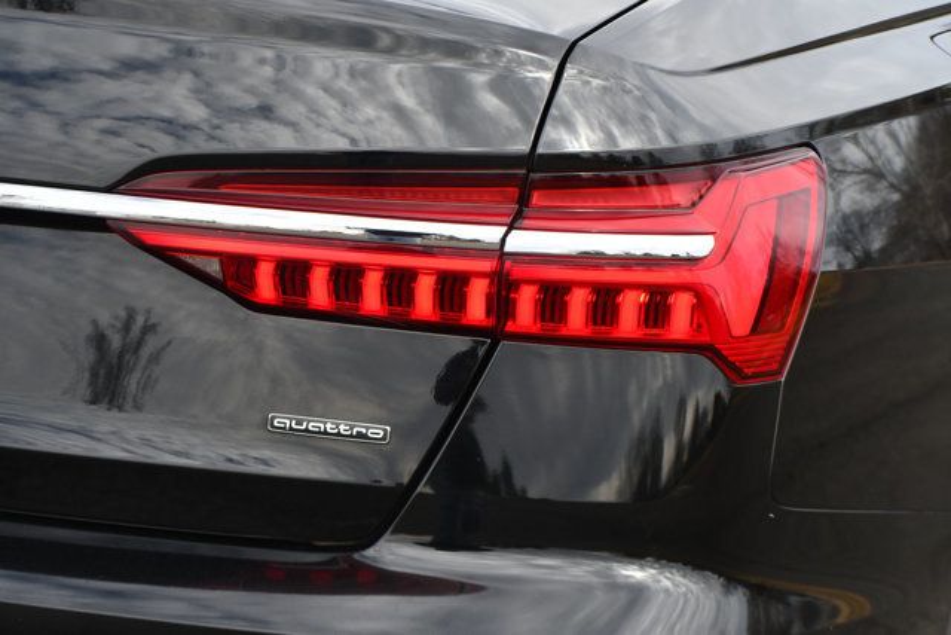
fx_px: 3355
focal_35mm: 127
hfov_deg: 16.1
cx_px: 476
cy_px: 318
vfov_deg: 10.8
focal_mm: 85
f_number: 7.1
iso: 200
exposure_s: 1/250
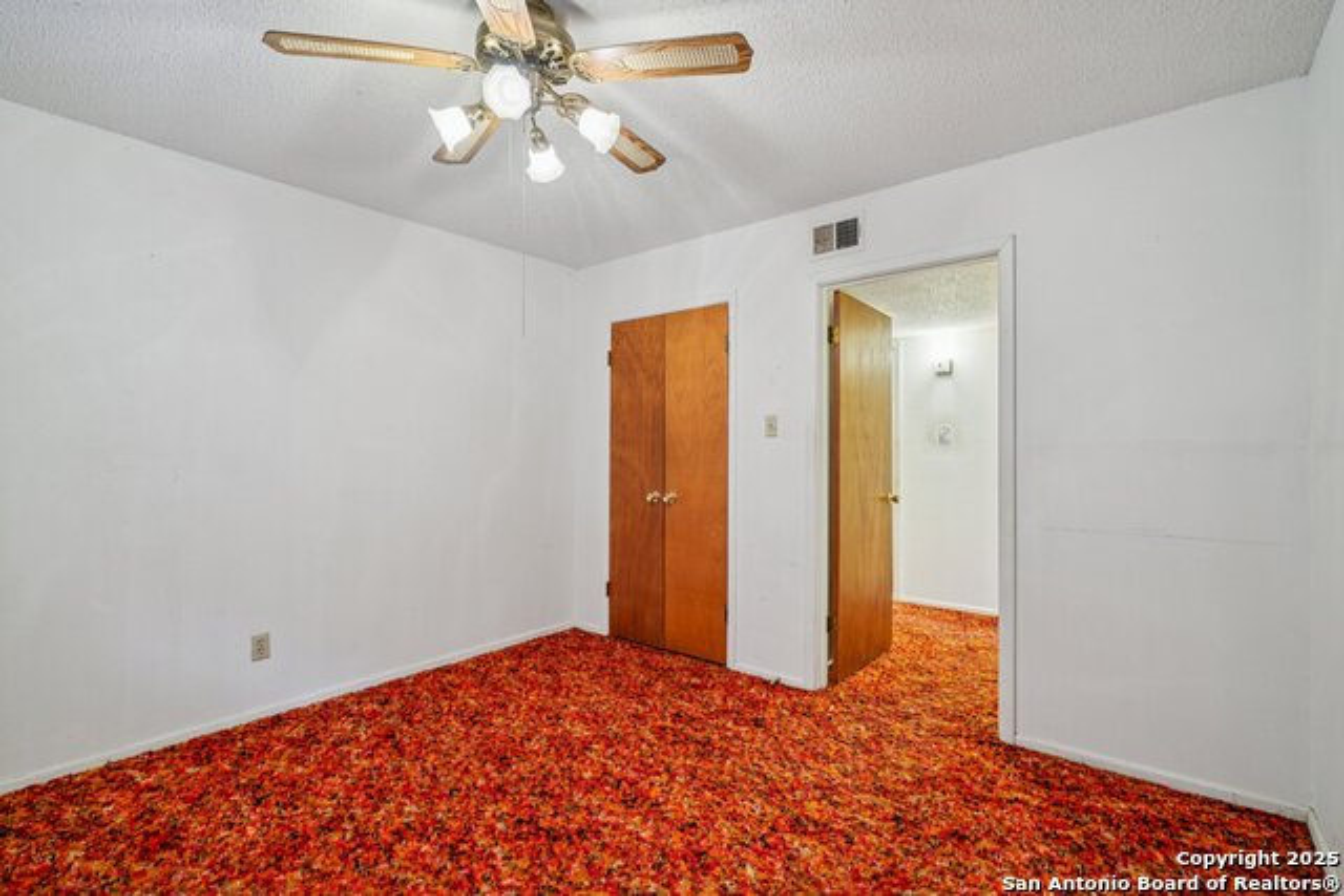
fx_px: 597
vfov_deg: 73.8
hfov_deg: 96.7
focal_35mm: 16
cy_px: 448
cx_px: 672
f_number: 8
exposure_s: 1/2
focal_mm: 16
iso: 400
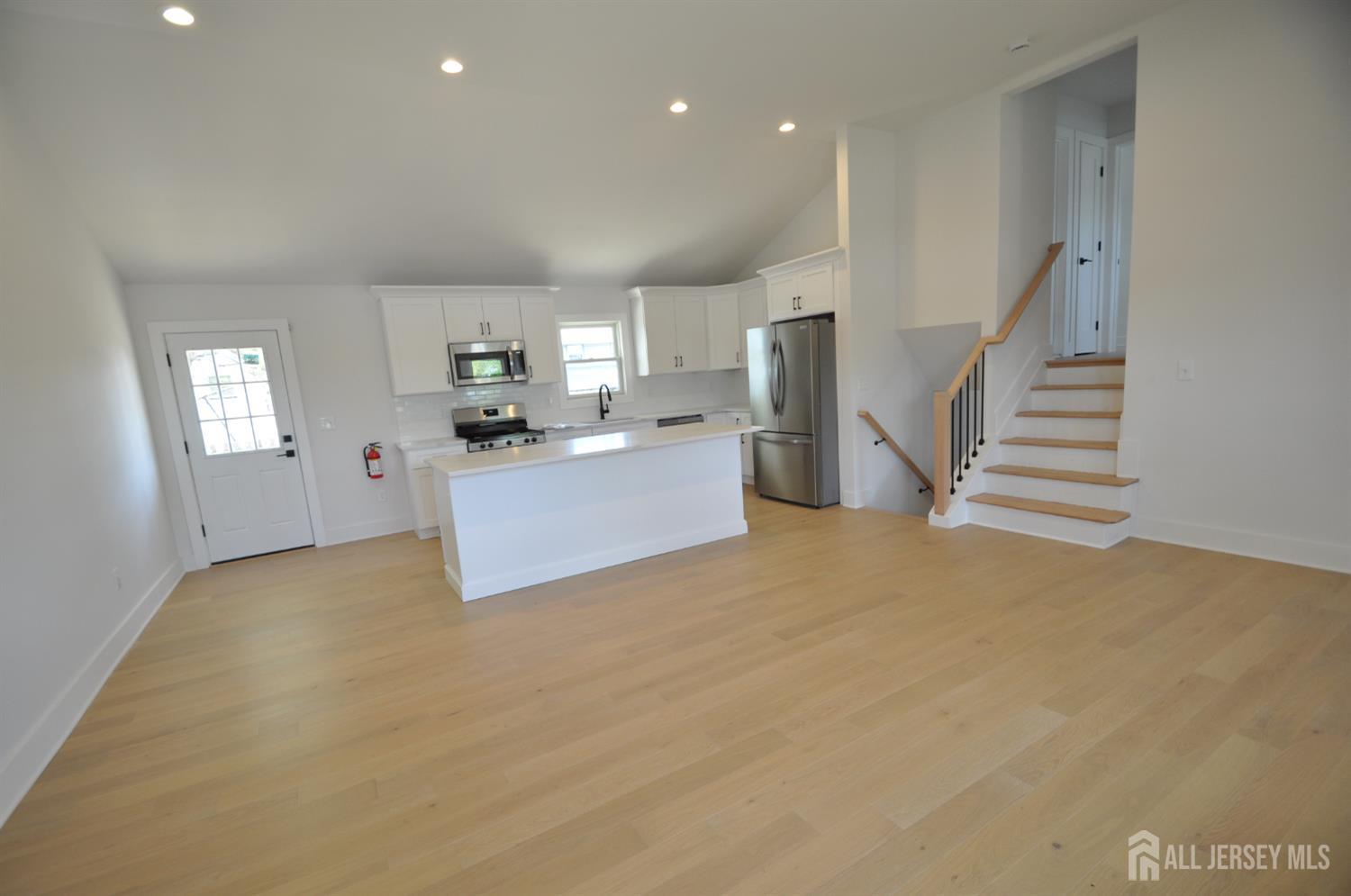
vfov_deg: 77.1
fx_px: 562
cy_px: 448
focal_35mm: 15
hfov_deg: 100.5
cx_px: 676
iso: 400
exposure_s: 1/90
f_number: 4.8
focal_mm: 10
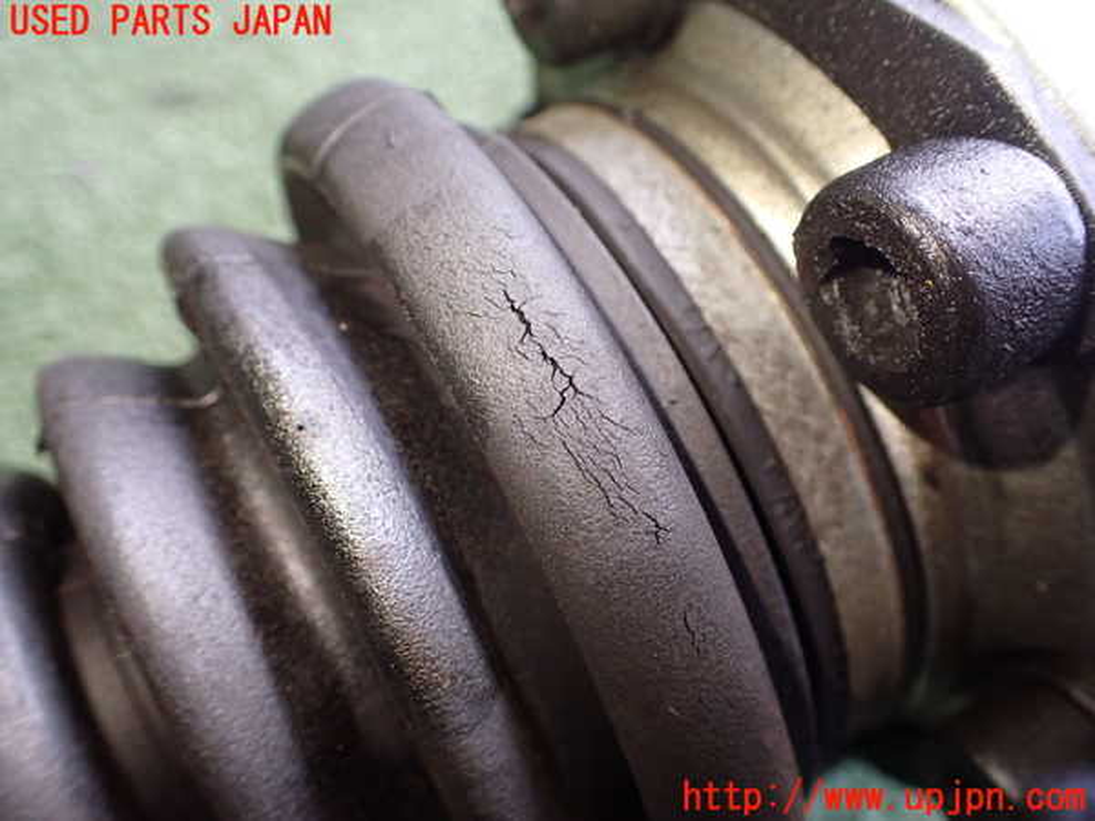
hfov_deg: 60.0
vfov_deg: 46.8
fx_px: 949
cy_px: 410
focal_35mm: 30
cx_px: 548
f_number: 2.3
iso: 500
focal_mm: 5.4
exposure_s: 1/125
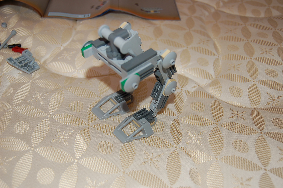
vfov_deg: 34.1
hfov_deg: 49.6
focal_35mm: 39
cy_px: 94
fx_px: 306
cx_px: 142
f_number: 4.2
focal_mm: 26
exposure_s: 1/60
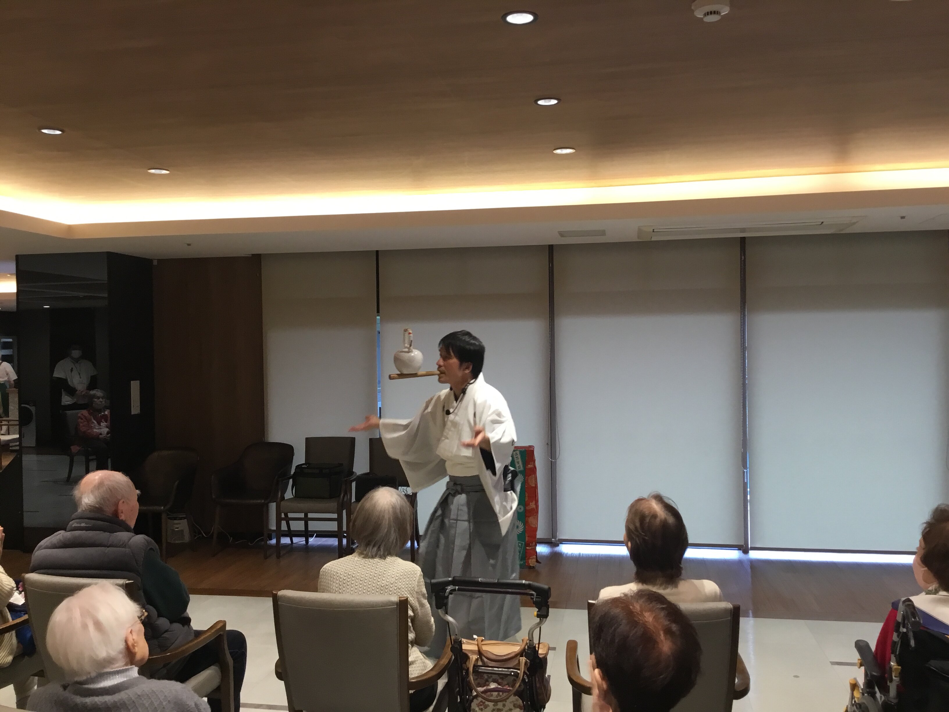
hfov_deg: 58.4
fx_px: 850
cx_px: 474
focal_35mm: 31
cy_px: 356
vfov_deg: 45.4
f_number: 2.4
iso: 64
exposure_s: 1/30
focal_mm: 3.3
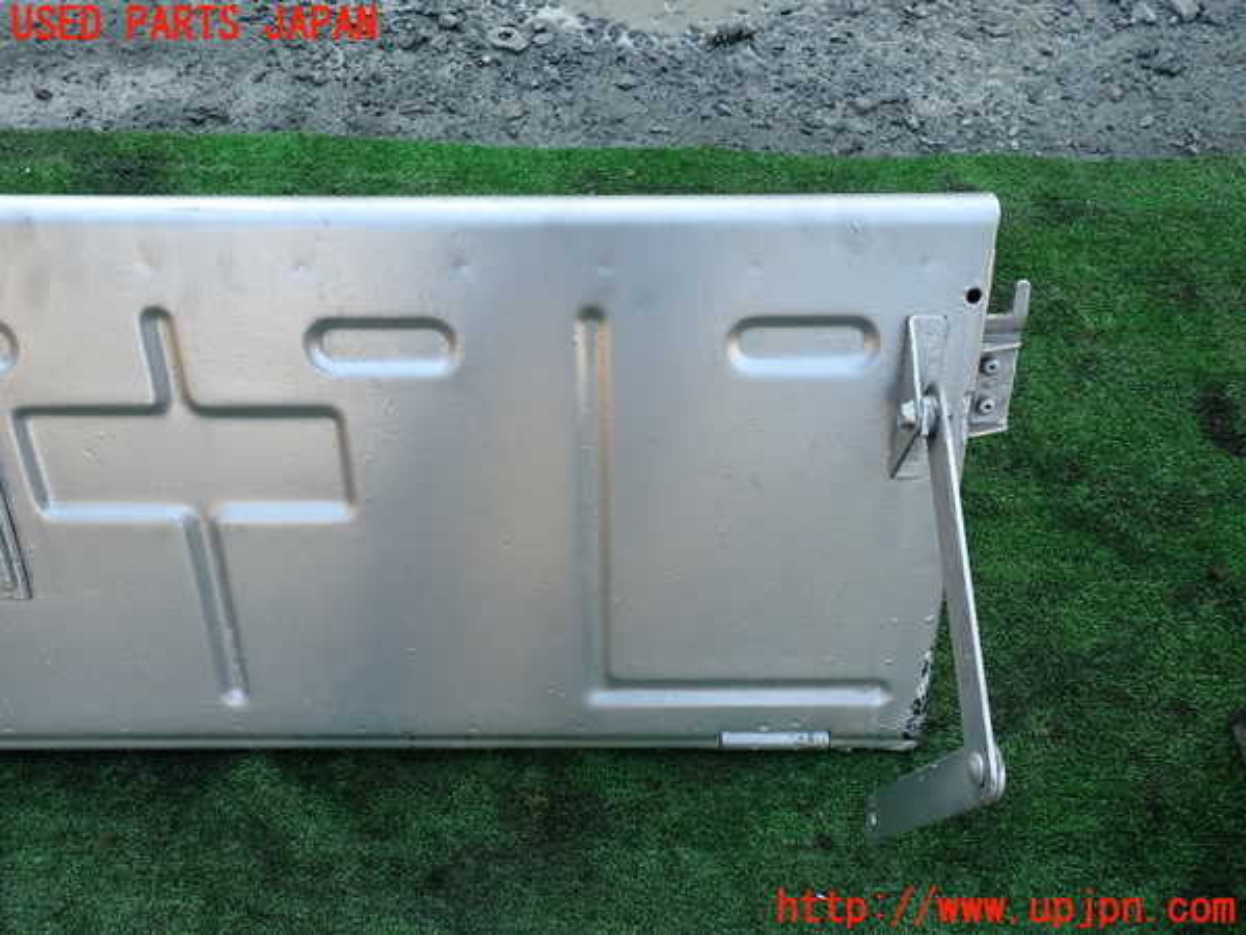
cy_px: 468
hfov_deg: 69.4
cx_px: 623
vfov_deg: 54.9
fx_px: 900
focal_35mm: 25
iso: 100
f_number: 2.8
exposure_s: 1/100
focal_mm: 4.5
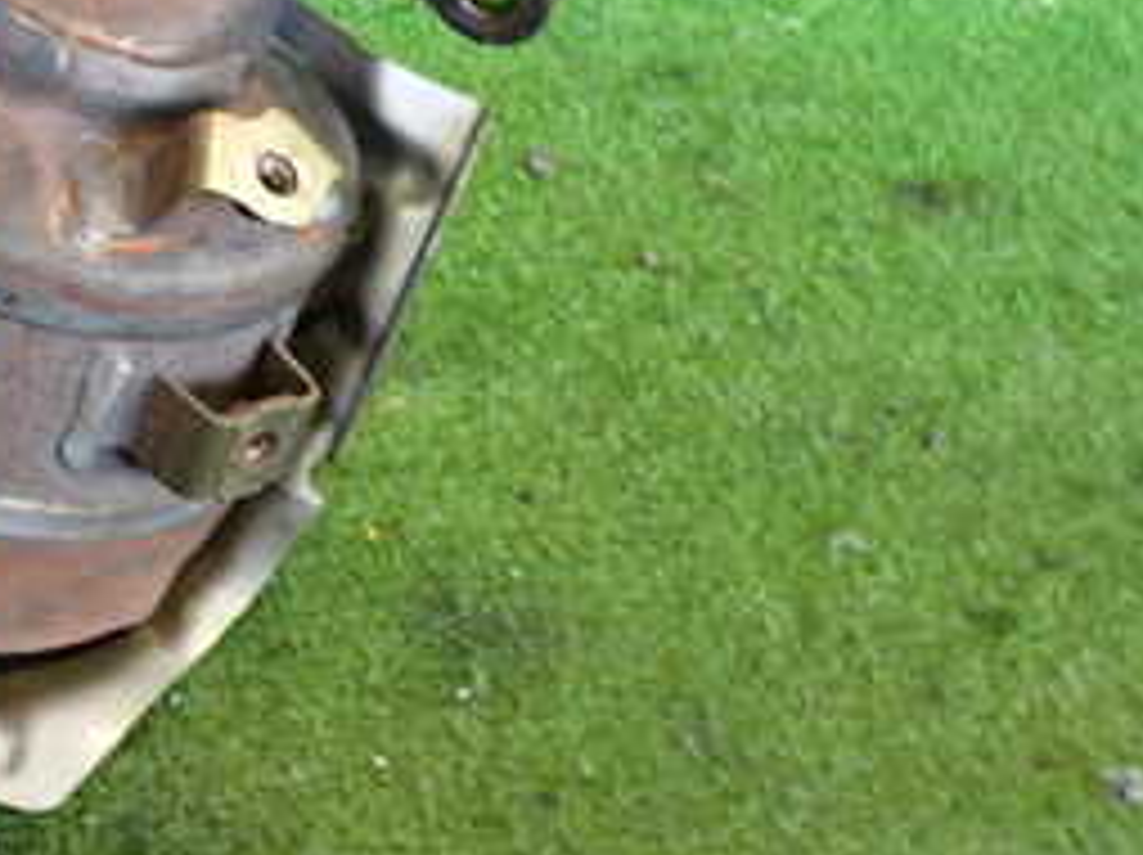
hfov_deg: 26.0
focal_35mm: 71
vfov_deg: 20.3
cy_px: 112
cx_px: -9
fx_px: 2342
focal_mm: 5.4
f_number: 2.3
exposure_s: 1/30
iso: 200
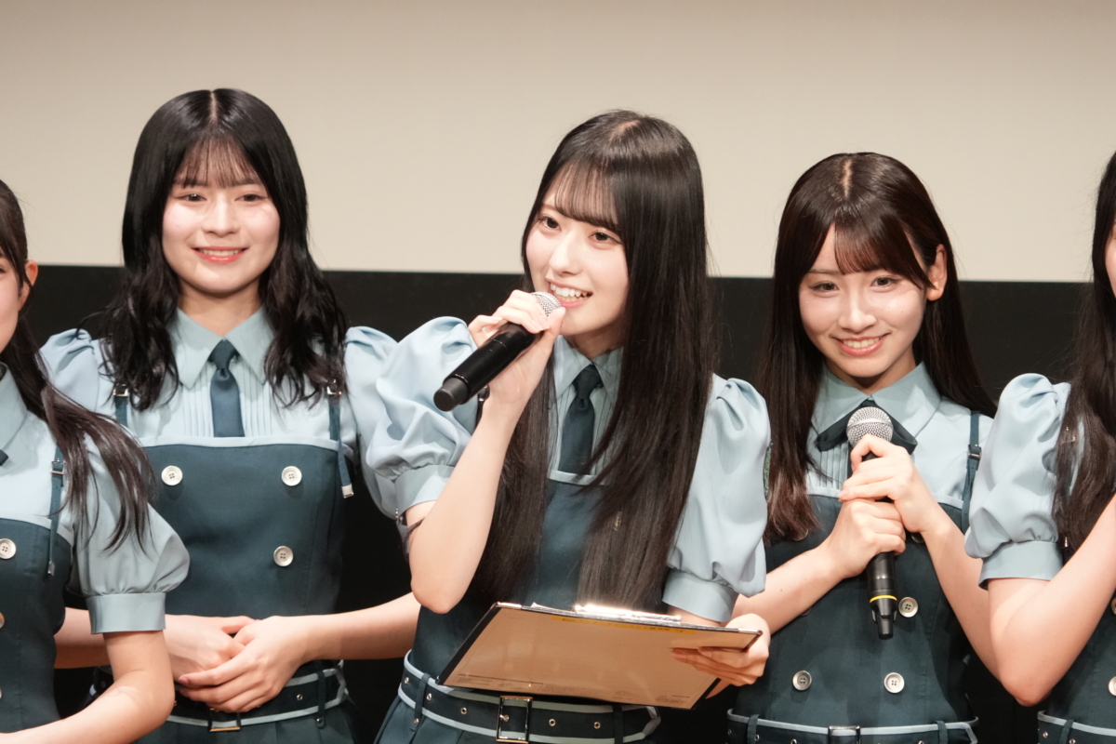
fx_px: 11004
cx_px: 558
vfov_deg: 3.9
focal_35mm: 355
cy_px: 372
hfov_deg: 5.8
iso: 3200
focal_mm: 237
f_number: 6.3
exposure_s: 1/250
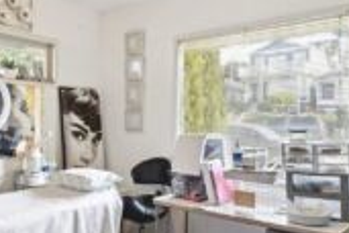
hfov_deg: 53.7
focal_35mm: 35
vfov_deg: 37.8
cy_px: 126
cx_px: 127
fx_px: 339
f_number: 9
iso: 1600
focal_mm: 10
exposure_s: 1/30
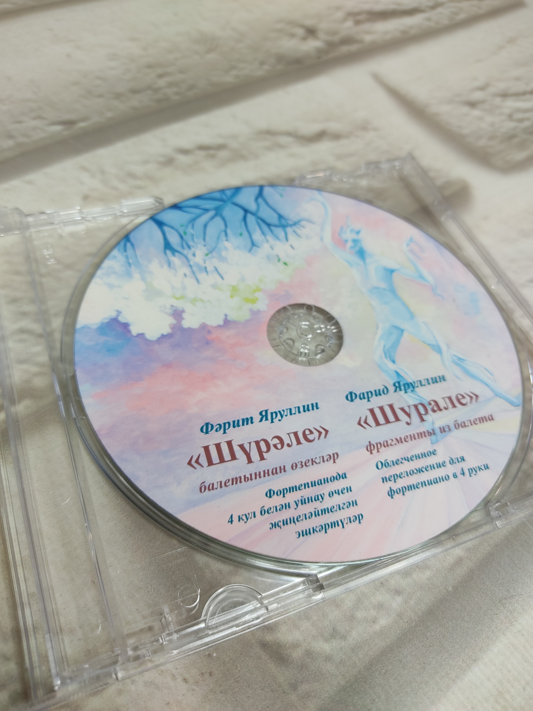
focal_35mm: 26
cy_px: 356
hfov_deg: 53.1
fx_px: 534
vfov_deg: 67.3
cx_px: 266
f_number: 1.79
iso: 202
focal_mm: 4.74
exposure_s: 1/60
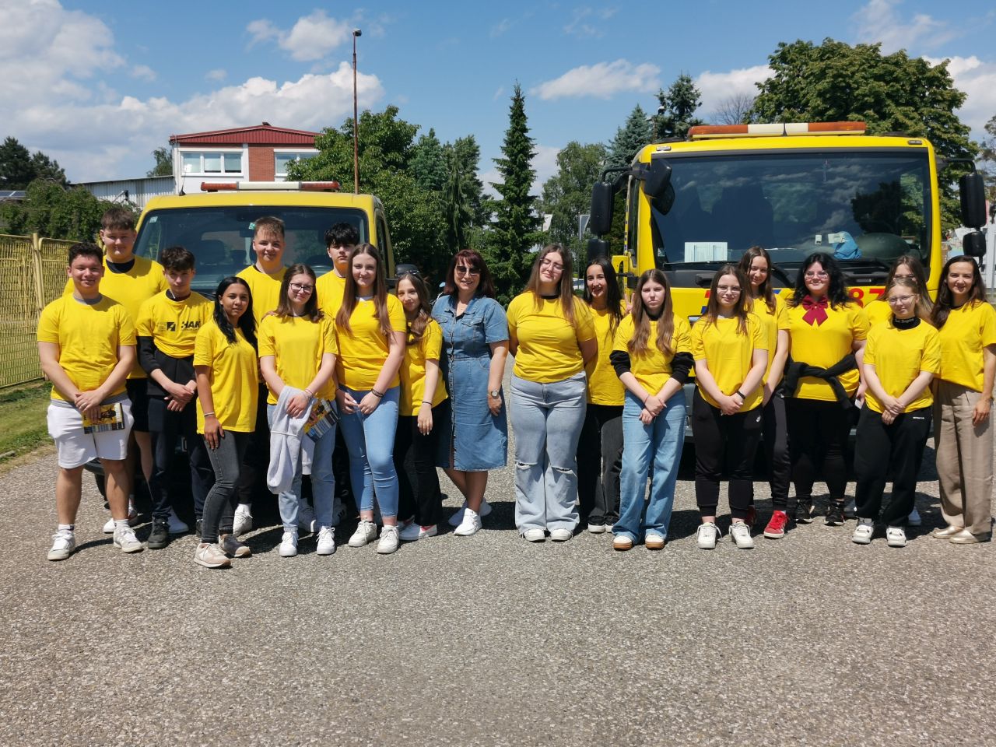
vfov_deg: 39.7
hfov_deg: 51.4
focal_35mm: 36
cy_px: 374
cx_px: 498
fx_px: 1036
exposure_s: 1/3096
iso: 50
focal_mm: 5.58
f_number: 1.8
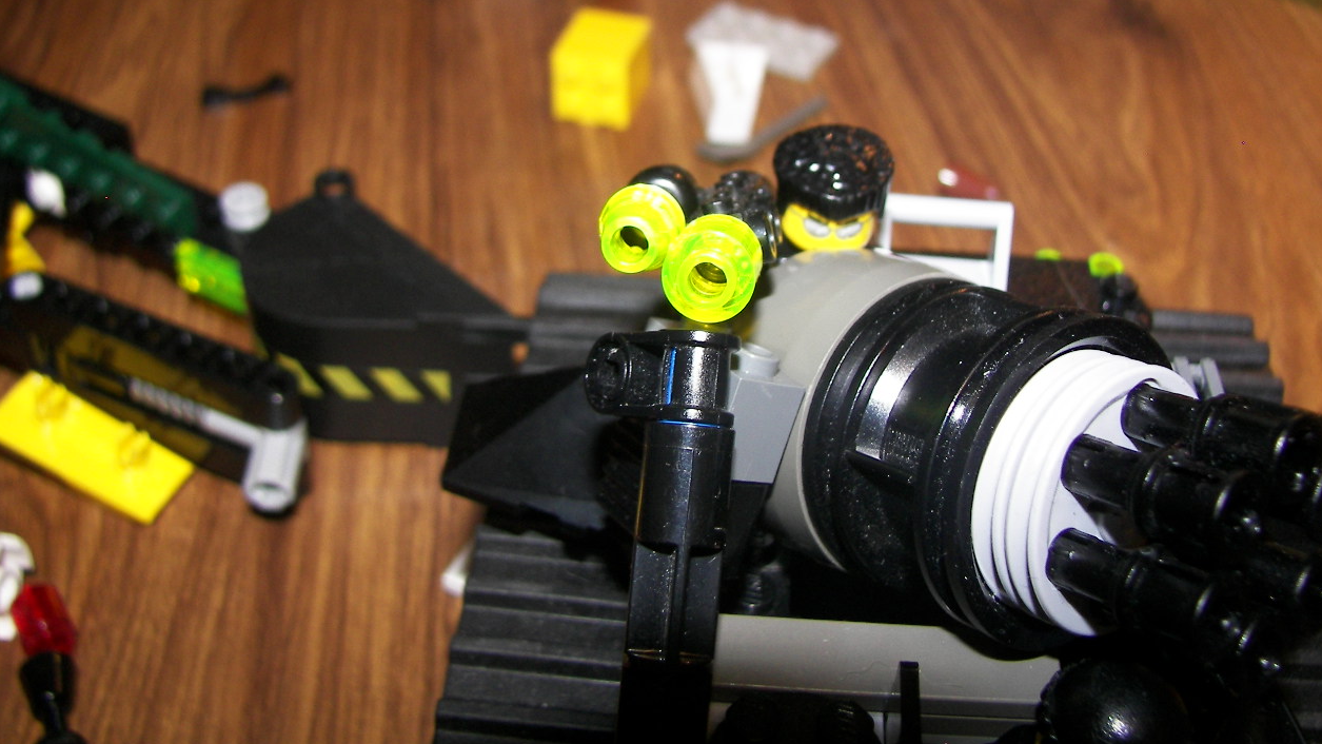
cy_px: 275
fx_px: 1402
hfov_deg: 50.5
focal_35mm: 40
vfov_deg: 29.6
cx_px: 653
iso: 100
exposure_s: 1/30
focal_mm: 6
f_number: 2.8
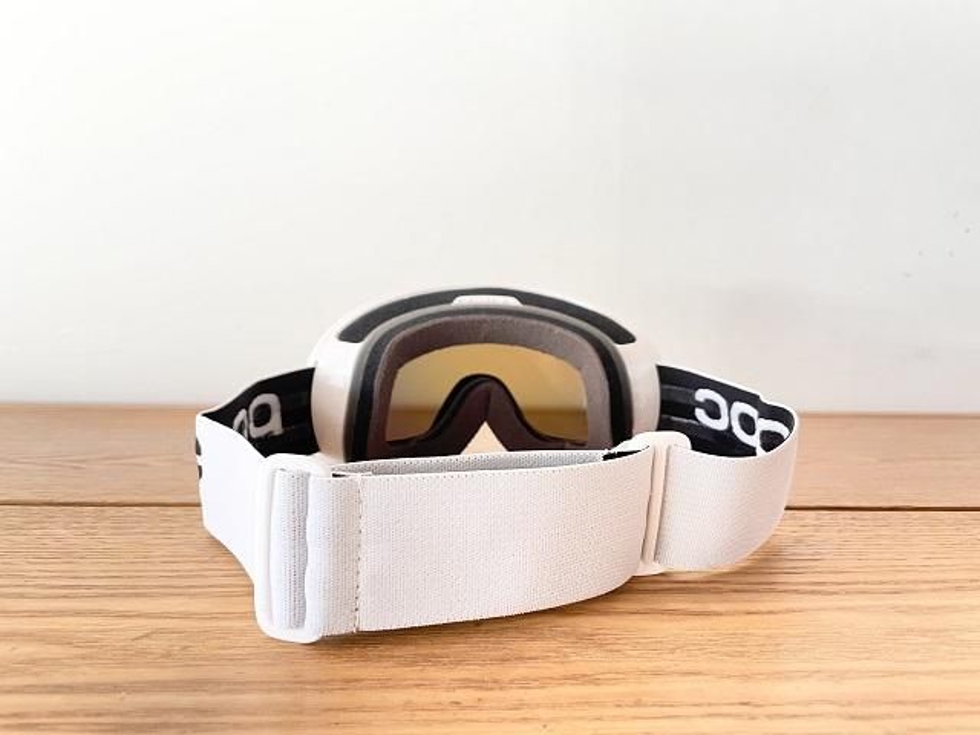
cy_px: 368
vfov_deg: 53.1
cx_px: 490
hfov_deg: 67.3
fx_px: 736
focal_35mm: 26
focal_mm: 4.2
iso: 160
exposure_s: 1/60
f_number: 1.6
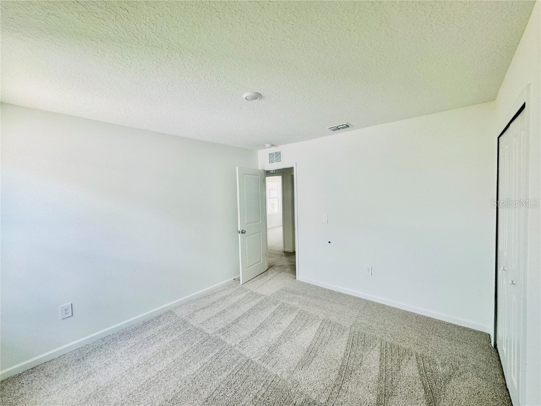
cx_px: 270
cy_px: 203
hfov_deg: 102.1
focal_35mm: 14
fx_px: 219
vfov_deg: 85.7
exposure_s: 1/120
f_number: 2.2
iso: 64
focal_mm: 2.22
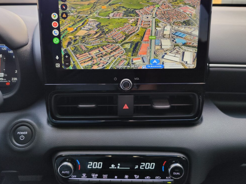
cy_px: 82
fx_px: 199
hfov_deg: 63.5
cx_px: 123
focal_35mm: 28
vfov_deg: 49.6
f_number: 1.69
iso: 561
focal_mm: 7.01
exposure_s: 1/44.4
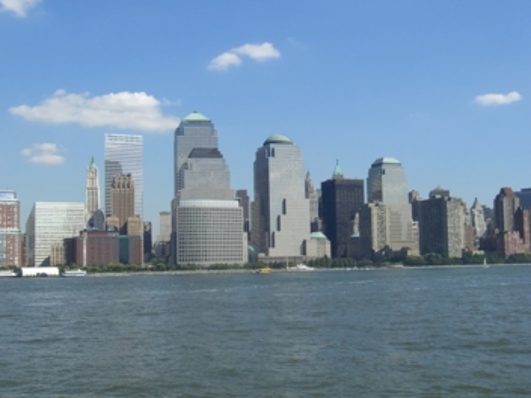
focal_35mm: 47
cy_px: 197
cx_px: 266
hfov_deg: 40.4
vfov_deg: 30.9
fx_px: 721
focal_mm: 7.56
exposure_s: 1/500
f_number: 4.7
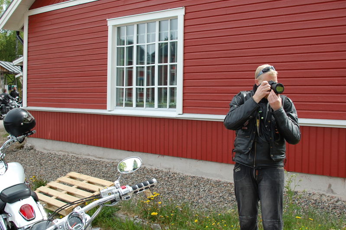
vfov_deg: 25.7
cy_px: 115
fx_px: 504
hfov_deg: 37.9
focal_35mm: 52
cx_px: 173
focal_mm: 35
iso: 200
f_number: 5.6
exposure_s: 1/125
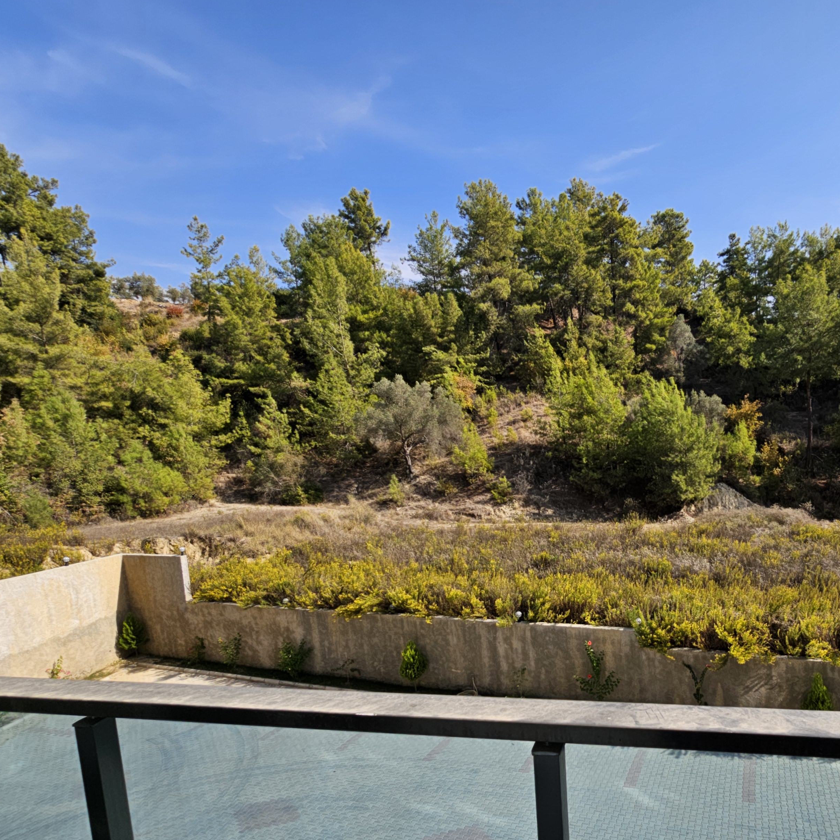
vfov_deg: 76.5
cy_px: 517
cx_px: 591
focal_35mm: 19
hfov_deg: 74.1
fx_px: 522
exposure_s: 1/2140
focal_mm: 2.2
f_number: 2.2
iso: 50
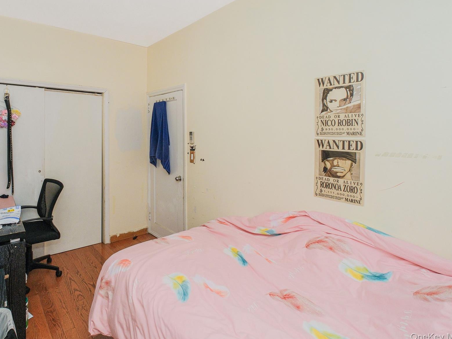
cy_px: 145
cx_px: 172
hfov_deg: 83.2
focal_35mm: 19
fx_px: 248
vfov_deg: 68.3
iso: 800
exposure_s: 1/60
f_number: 8
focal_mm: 10
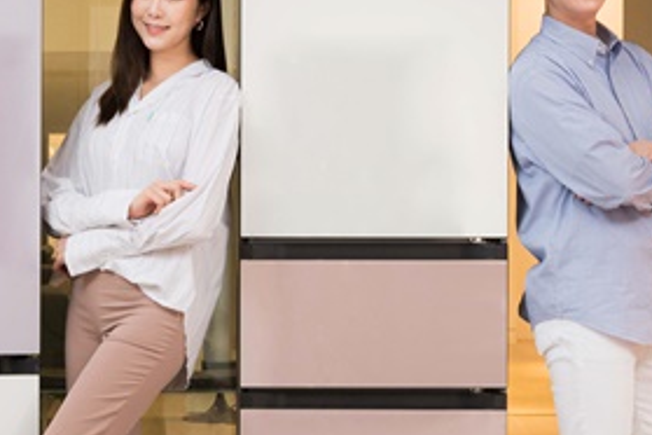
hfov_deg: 16.2
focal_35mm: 126
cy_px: 318
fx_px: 2282
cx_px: 199
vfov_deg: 10.9
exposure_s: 1/13
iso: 1600
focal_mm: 55
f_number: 13
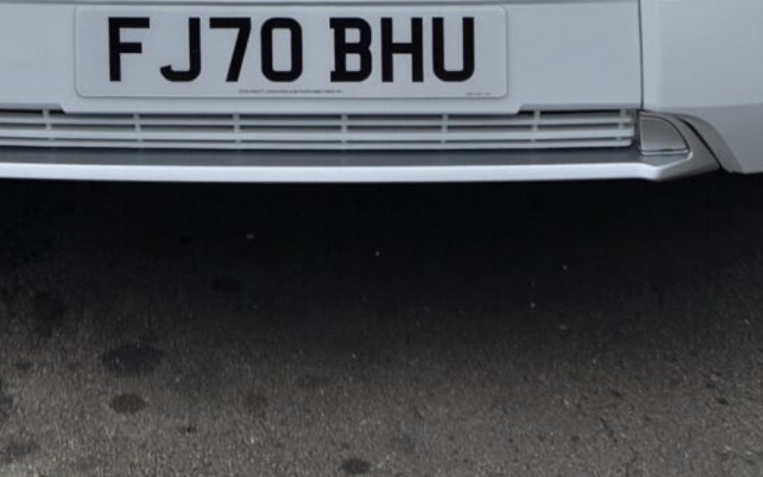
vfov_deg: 10.1
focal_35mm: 114
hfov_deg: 18.2
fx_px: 2371
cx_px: 191
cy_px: -665
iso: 40
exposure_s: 1/2921
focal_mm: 5.4
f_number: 1.8
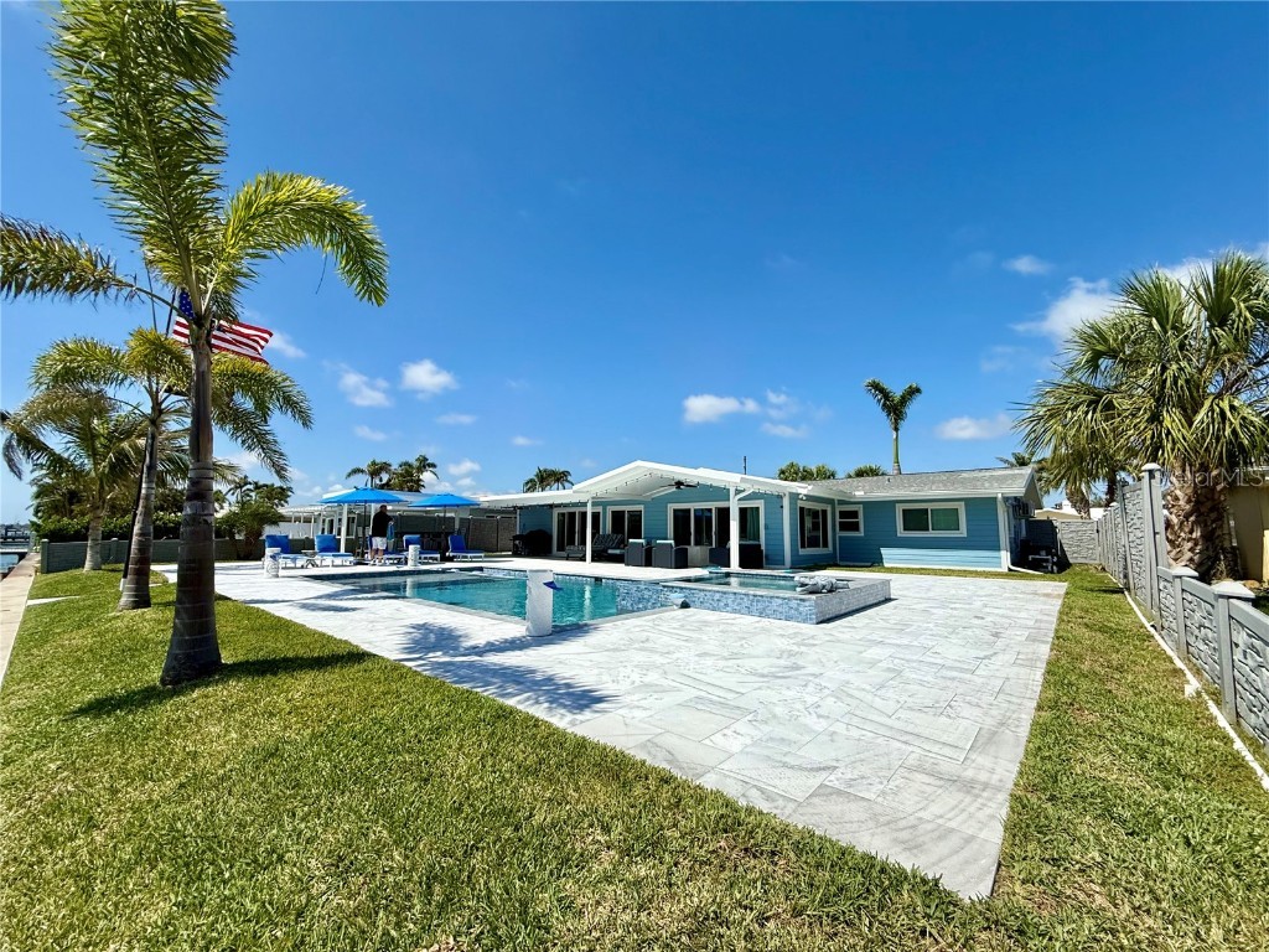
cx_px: 634
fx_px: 513
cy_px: 476
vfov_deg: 85.7
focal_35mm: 14
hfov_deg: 102.1
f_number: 2.2
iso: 50
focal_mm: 2.22
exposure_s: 1/4425
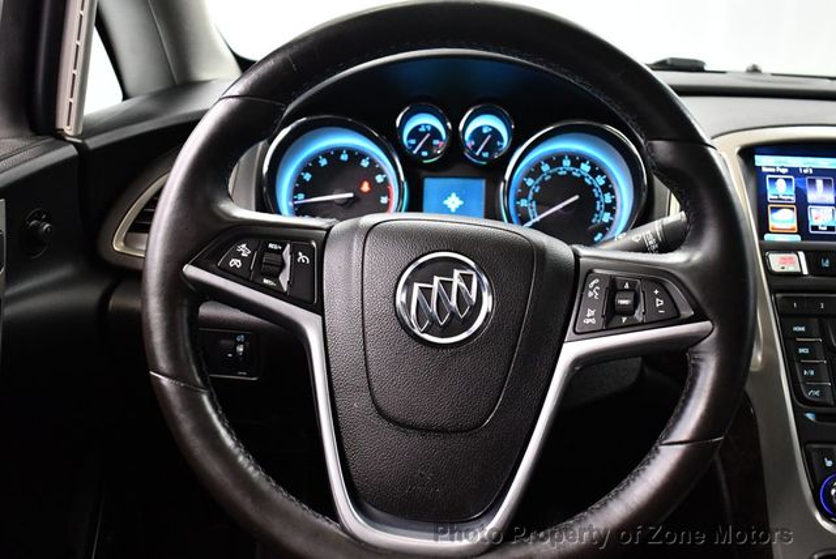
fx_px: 837
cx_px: 418
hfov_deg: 53.1
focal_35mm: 36
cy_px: 280
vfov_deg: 36.9
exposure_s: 1/80
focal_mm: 18
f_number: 3.5
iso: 3200
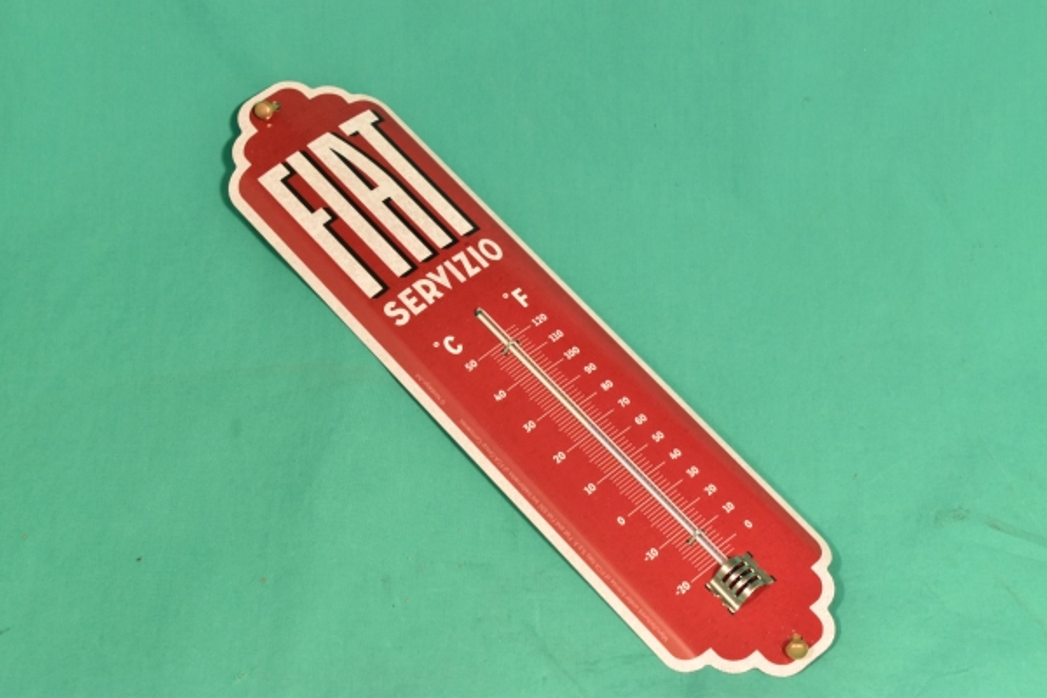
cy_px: 349
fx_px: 2094
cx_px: 524
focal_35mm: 72
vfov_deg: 18.9
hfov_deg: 28.1
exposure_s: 1/80
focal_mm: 48
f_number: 13
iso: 1400
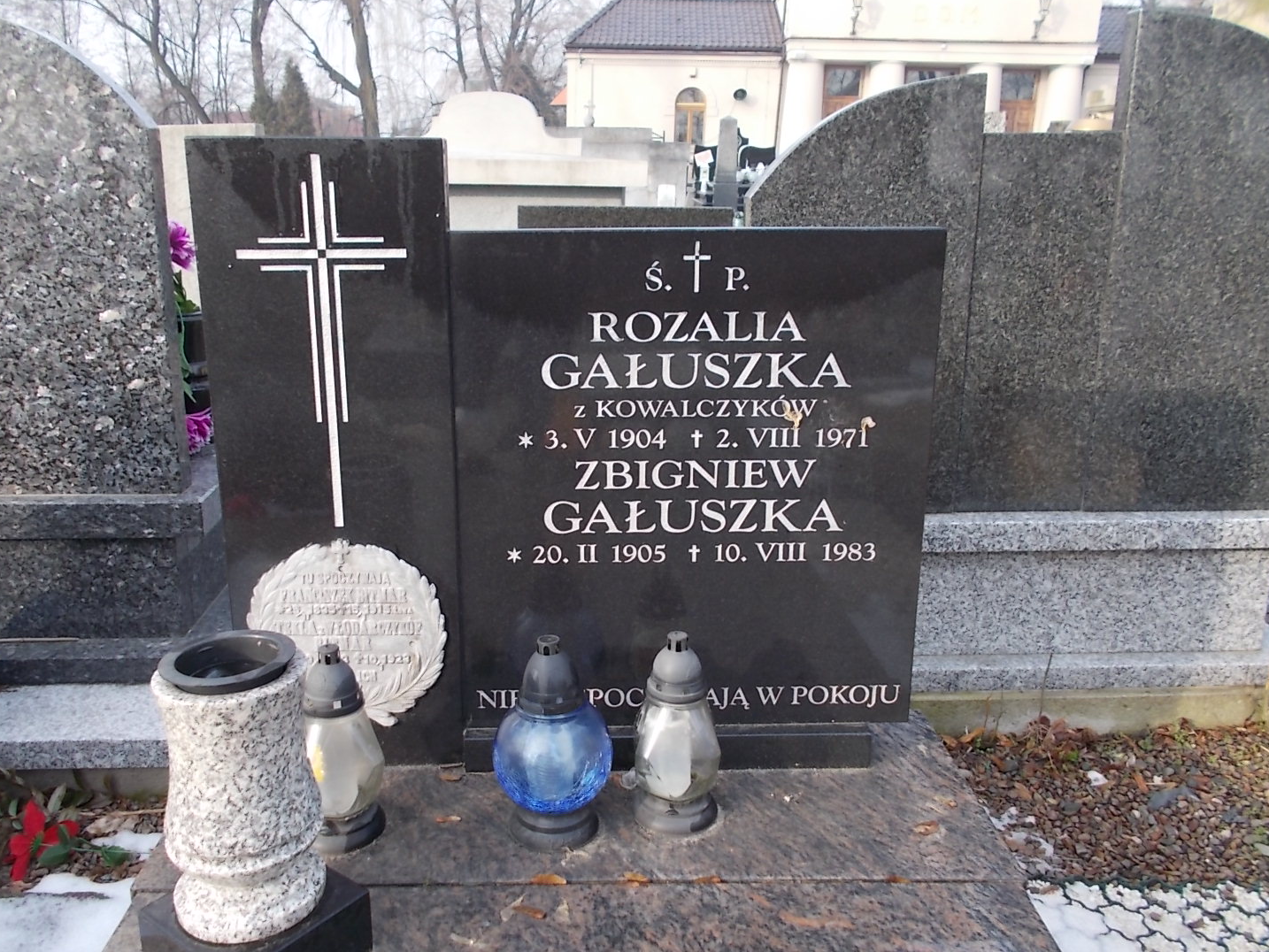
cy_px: 471
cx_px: 596
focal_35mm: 29
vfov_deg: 48.2
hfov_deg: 61.6
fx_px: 1063
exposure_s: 1/160
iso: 80
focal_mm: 4.6
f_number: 3.2
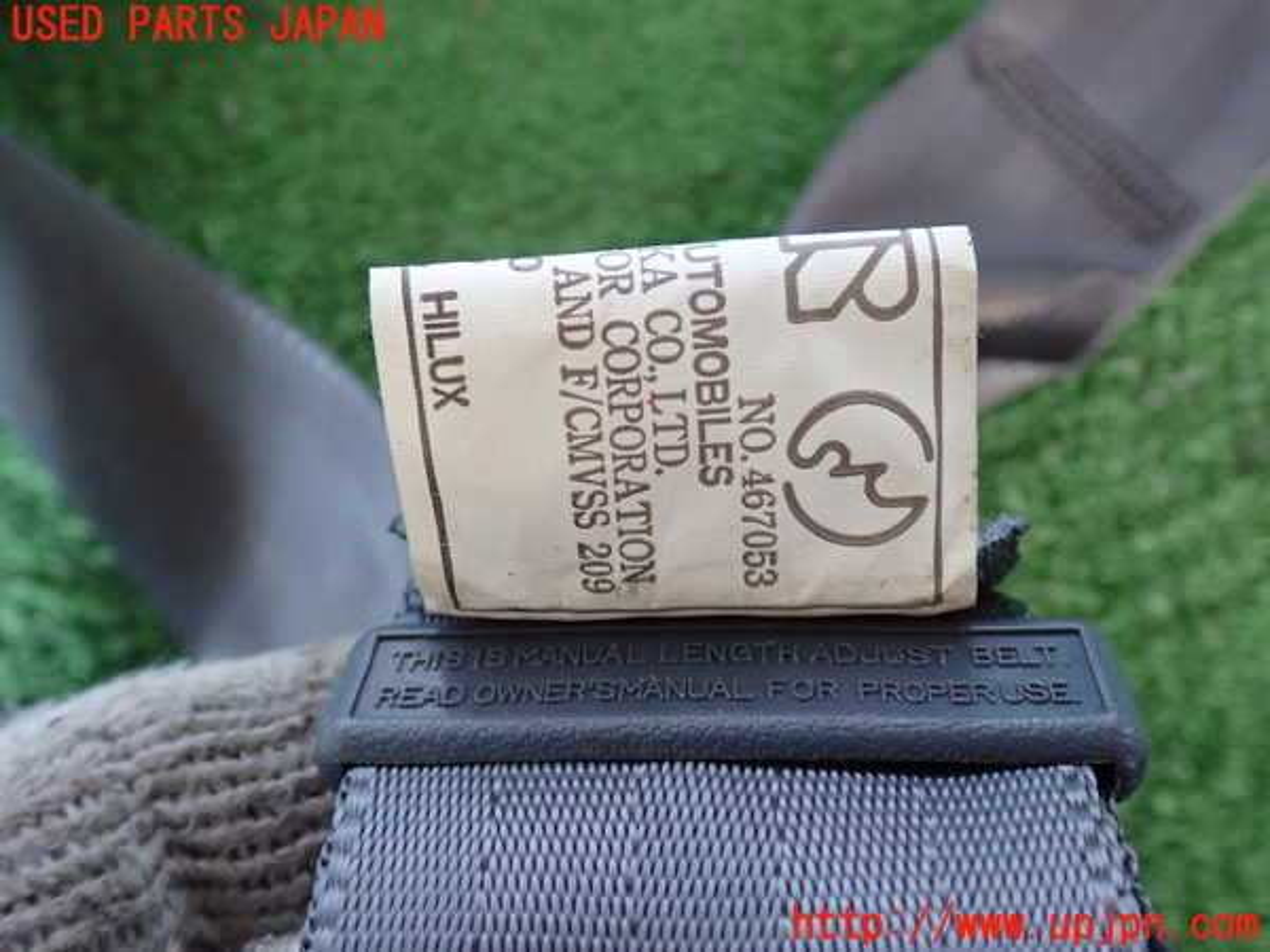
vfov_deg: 39.7
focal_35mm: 36
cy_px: 476
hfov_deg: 51.4
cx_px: 635
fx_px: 1321
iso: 640
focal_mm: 6.37
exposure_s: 1/40
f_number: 2.5
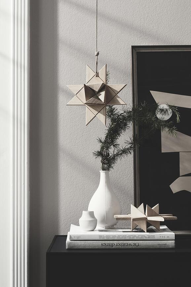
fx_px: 676
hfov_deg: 16.1
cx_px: 96
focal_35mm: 85
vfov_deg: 23.9
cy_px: 144
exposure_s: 1/1.59
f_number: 8
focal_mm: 85
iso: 100
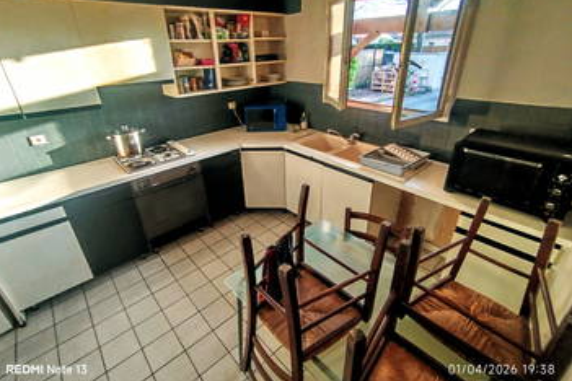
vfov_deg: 73.6
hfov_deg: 96.7
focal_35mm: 16
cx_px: 280
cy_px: 173
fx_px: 254
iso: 64
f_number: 2.2
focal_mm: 1.65
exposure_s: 1/50
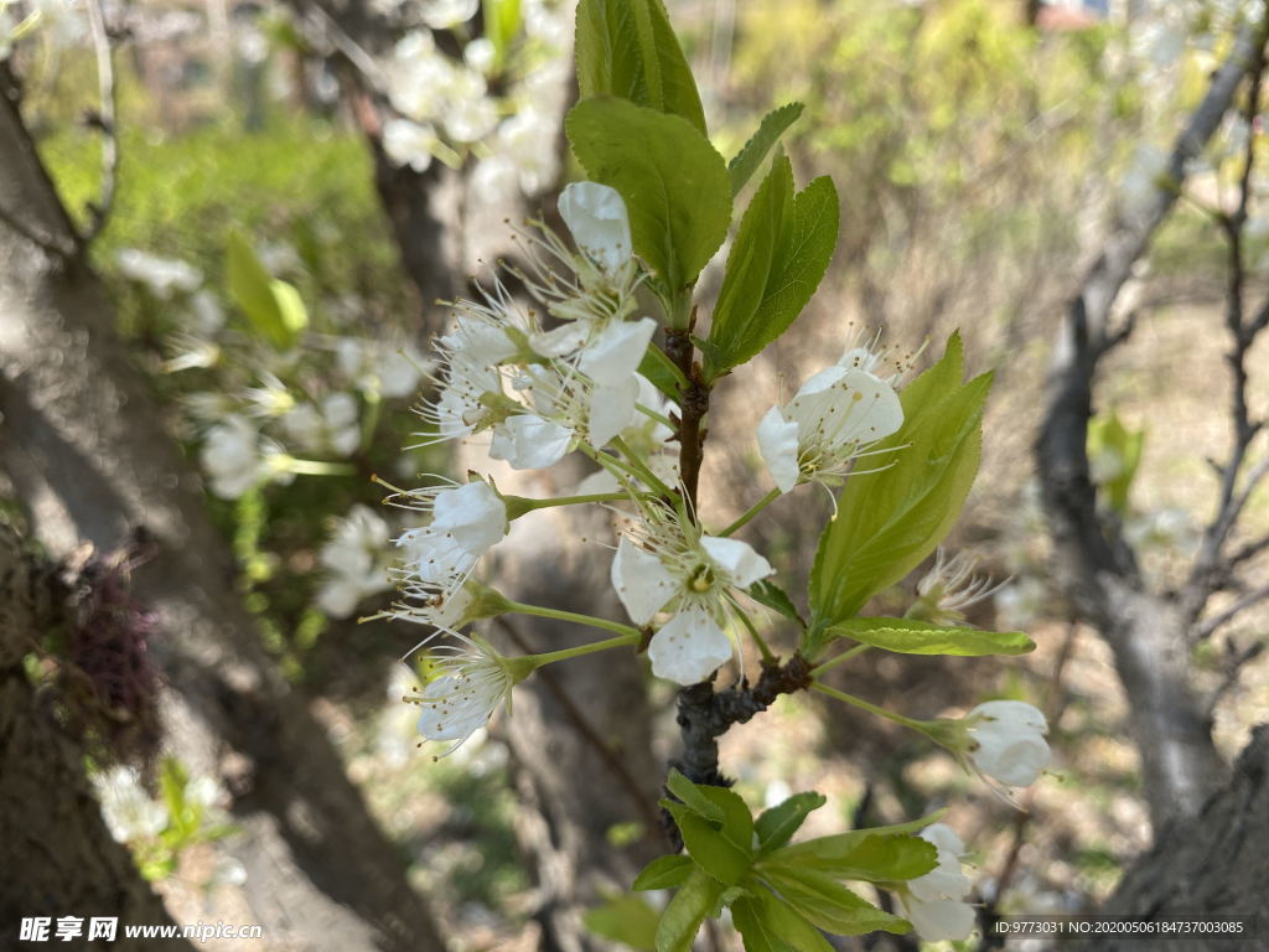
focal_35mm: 26
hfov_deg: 67.3
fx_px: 953
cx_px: 634
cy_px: 476
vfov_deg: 53.1
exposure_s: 1/878
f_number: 1.8
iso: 32
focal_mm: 4.25
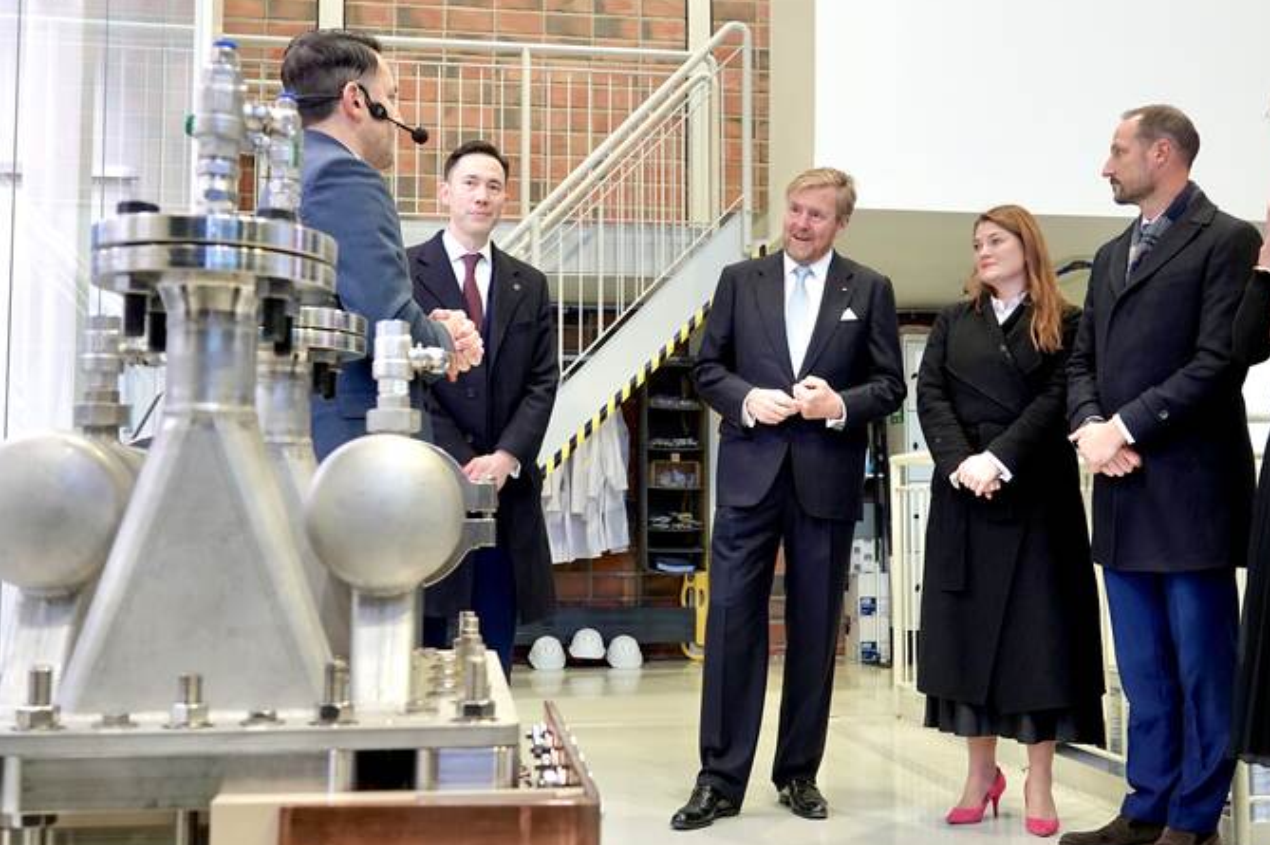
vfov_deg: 36.8
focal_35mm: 36
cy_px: 481
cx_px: 682
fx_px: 1269
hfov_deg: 53.1
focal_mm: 10.8
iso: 200
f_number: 2.8
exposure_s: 1/30
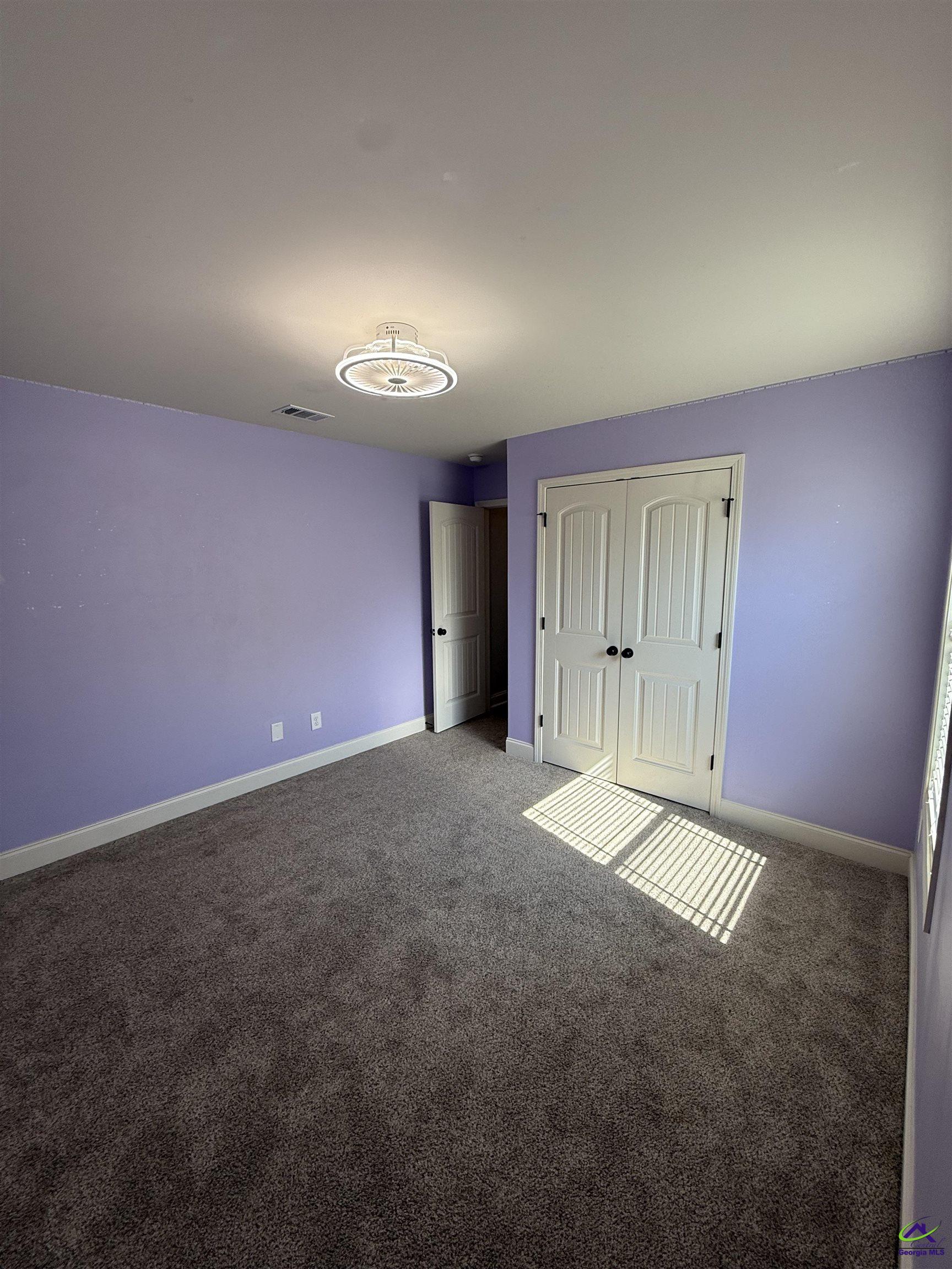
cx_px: 476
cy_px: 634
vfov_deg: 102.1
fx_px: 513
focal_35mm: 14
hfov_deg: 85.7
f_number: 2.2
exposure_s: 1/157
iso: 64
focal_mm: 2.22
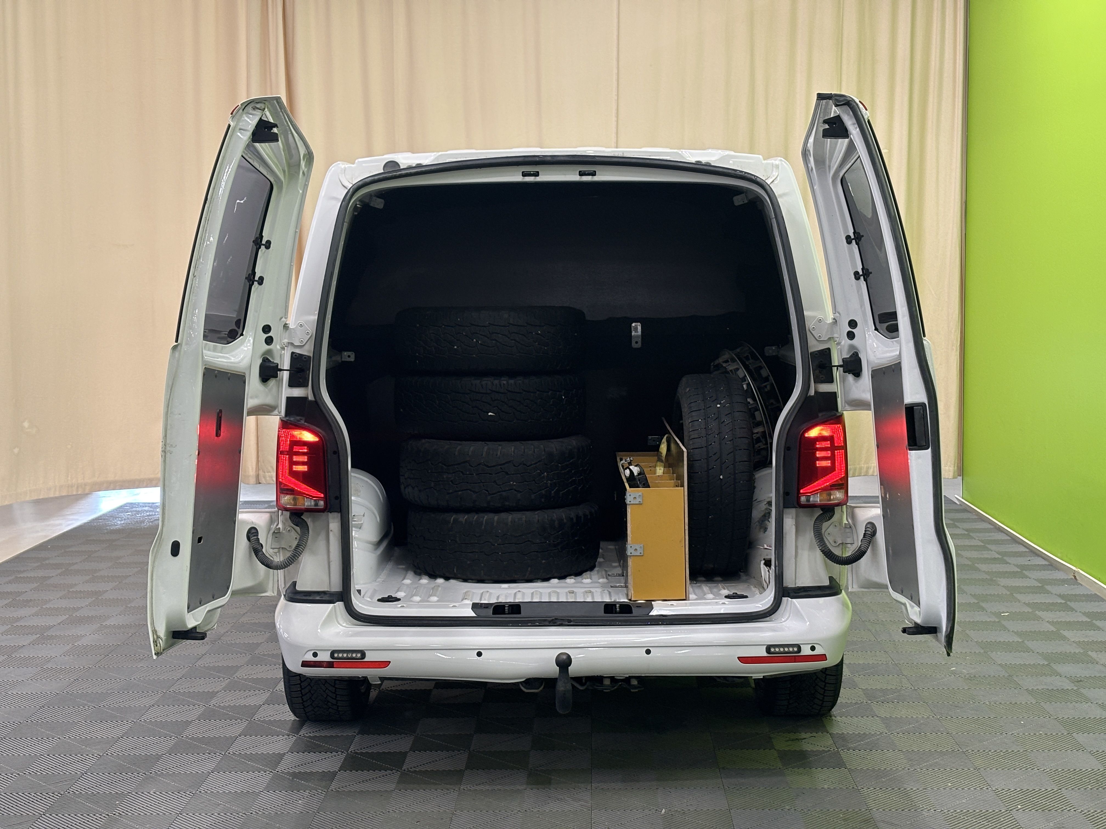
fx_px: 1661
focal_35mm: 52
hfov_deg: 36.8
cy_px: 414
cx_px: 553
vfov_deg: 28.0
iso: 50
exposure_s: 1/50
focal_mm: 5.96
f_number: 1.6
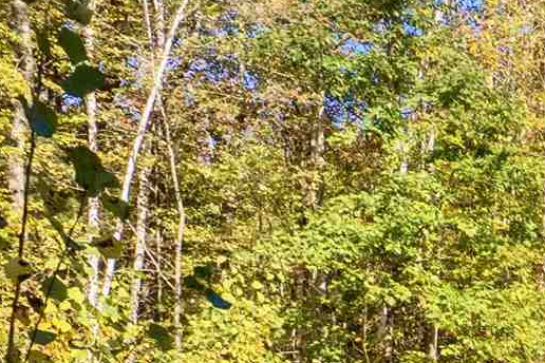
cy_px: 780
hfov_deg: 12.4
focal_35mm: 131
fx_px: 1983
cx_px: 1303
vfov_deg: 9.6
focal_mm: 8.38
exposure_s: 1/90
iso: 100
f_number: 2.8
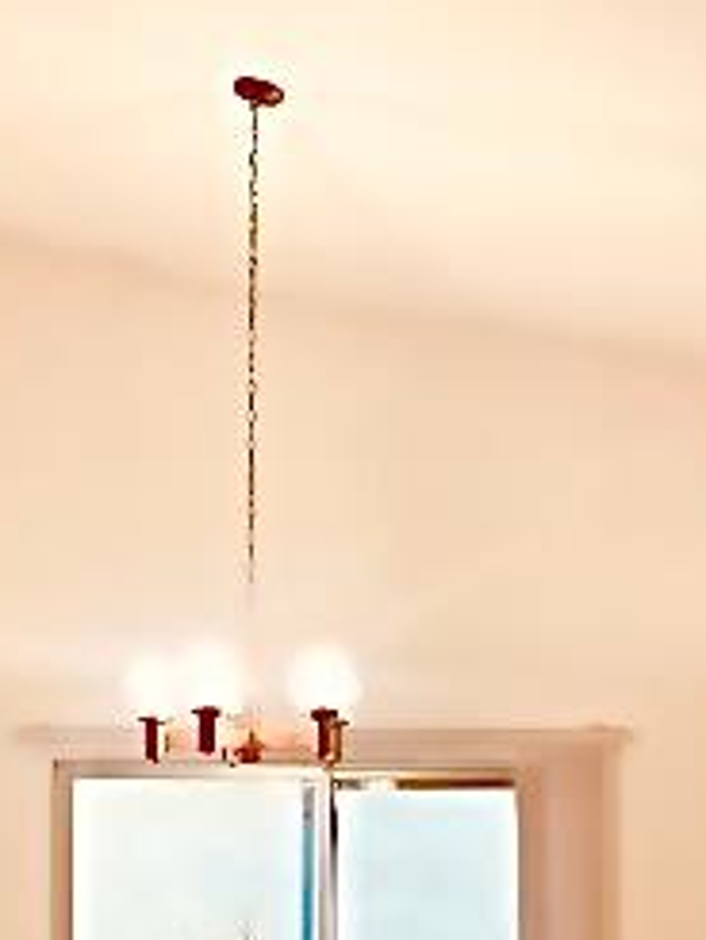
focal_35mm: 68
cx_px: 265
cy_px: 890
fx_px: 1848
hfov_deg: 21.6
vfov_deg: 27.3
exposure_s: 1/60
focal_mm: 4.25
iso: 64
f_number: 1.8
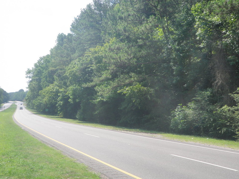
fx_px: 249
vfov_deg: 39.7
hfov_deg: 51.4
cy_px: 90
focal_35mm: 36
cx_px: 120
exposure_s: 1/100
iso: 50
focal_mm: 6.53
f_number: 6.3
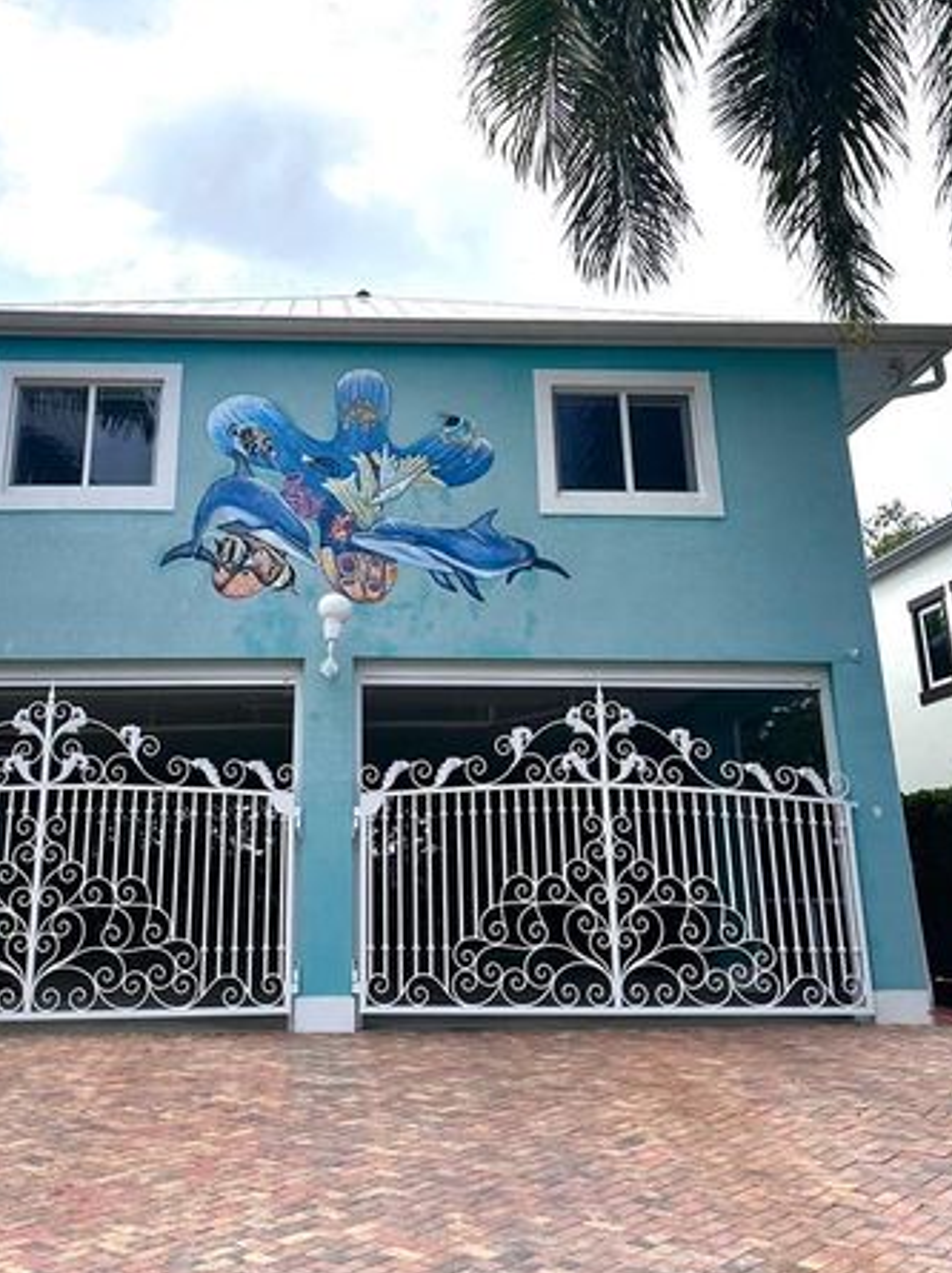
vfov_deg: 50.1
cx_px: 380
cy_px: 385
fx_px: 1322
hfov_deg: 39.4
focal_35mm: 36
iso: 80
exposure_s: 1/6623
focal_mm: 6.86
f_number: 1.78
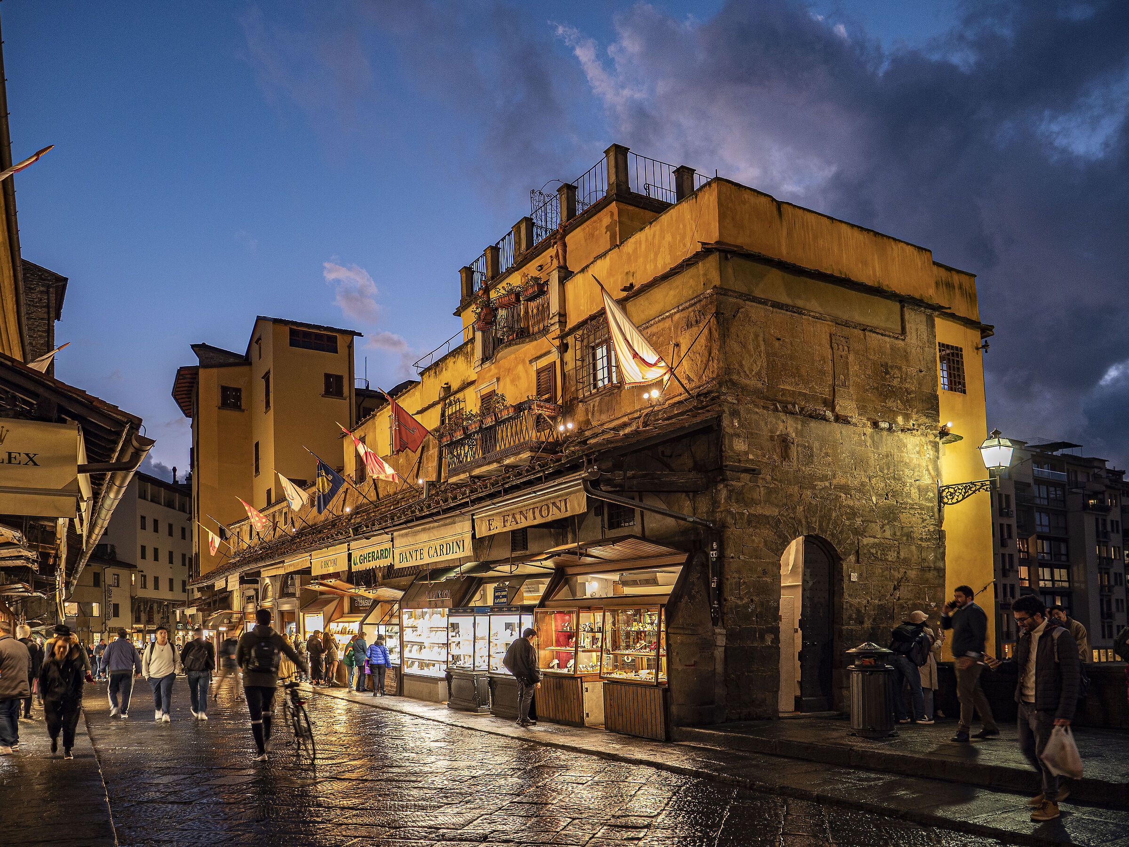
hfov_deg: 71.6
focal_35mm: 24
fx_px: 783
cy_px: 424
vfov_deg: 56.8
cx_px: 564
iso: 200
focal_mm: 12
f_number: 2.8
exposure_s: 1/10
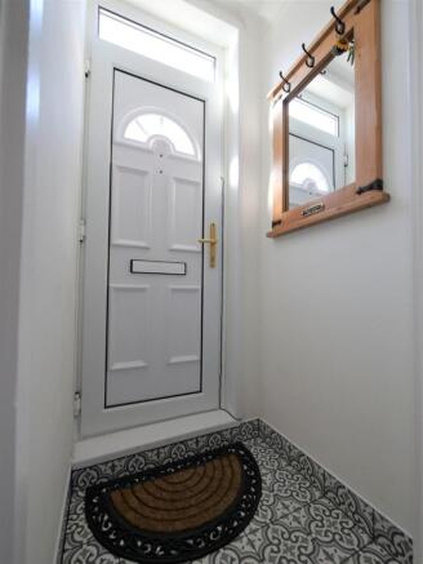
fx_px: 228
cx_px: 212
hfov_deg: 85.7
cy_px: 282
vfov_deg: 102.0
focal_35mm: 14
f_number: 4
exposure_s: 1/60
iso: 320
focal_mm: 7
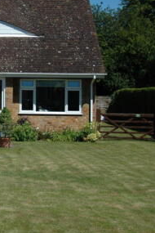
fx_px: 602
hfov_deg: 13.7
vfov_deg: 21.8
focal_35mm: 93
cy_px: 87
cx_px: -84
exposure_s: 1/2500
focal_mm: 27
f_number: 3.8
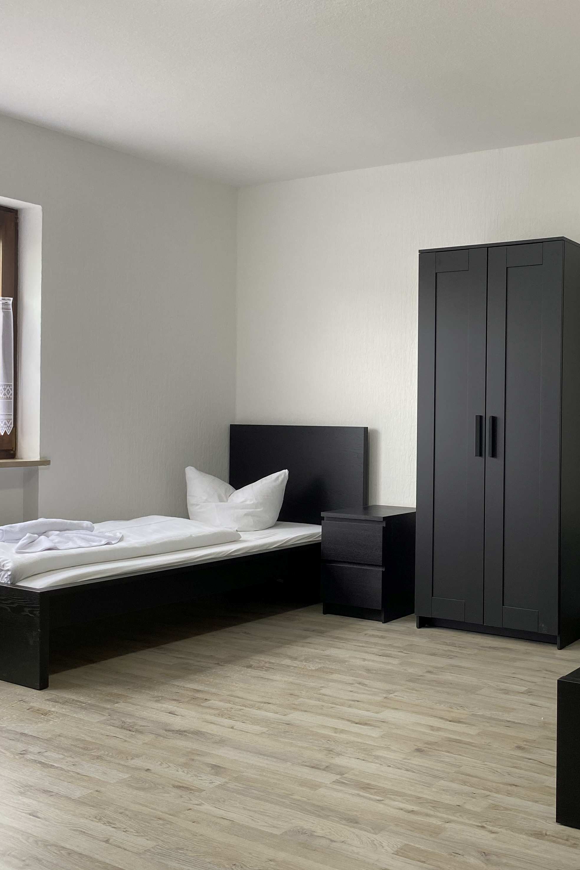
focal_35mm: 37
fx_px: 894
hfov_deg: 35.0
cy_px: 435
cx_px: 448
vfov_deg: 51.9
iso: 80
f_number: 1.8
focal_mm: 4.25
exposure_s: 1/121
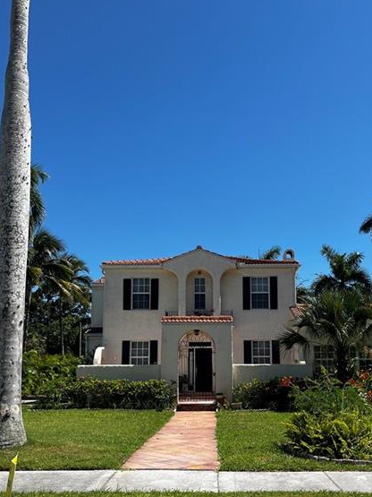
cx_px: 220
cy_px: 294
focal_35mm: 36
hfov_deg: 39.5
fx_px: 516
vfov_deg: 51.1
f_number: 1.6
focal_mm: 5.1
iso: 50
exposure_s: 1/3413
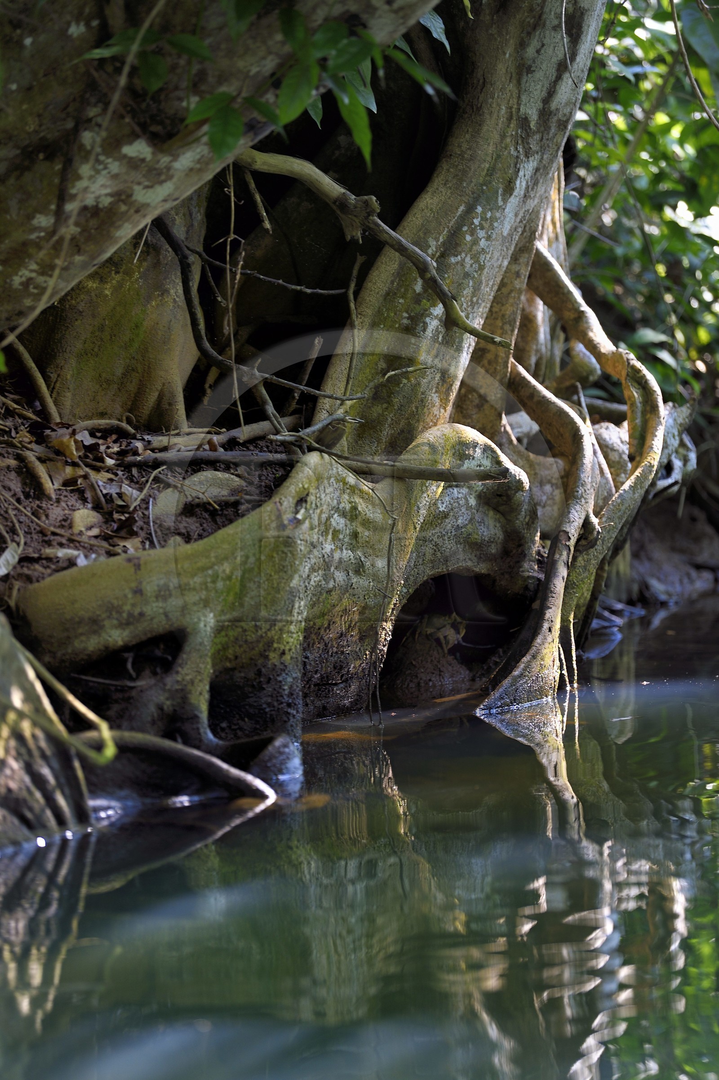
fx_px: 5097
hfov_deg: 8.1
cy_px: 540
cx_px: 360
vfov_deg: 12.1
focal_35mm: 170
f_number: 2.8
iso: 200
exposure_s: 1/80
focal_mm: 170
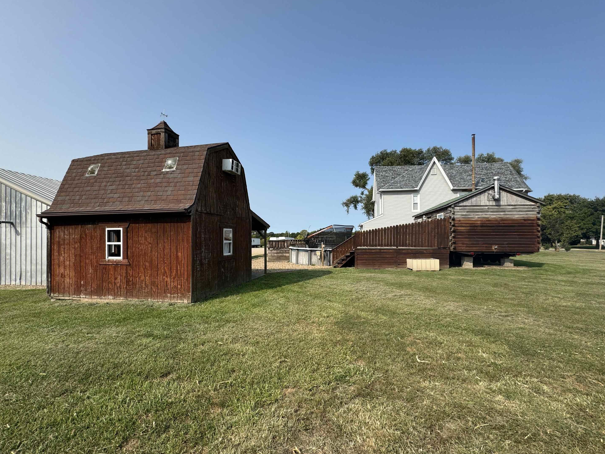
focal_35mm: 15
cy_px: 234
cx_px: 309
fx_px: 262
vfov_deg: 81.7
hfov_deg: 98.2
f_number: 2.2
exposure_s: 1/1709
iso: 50
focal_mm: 2.22
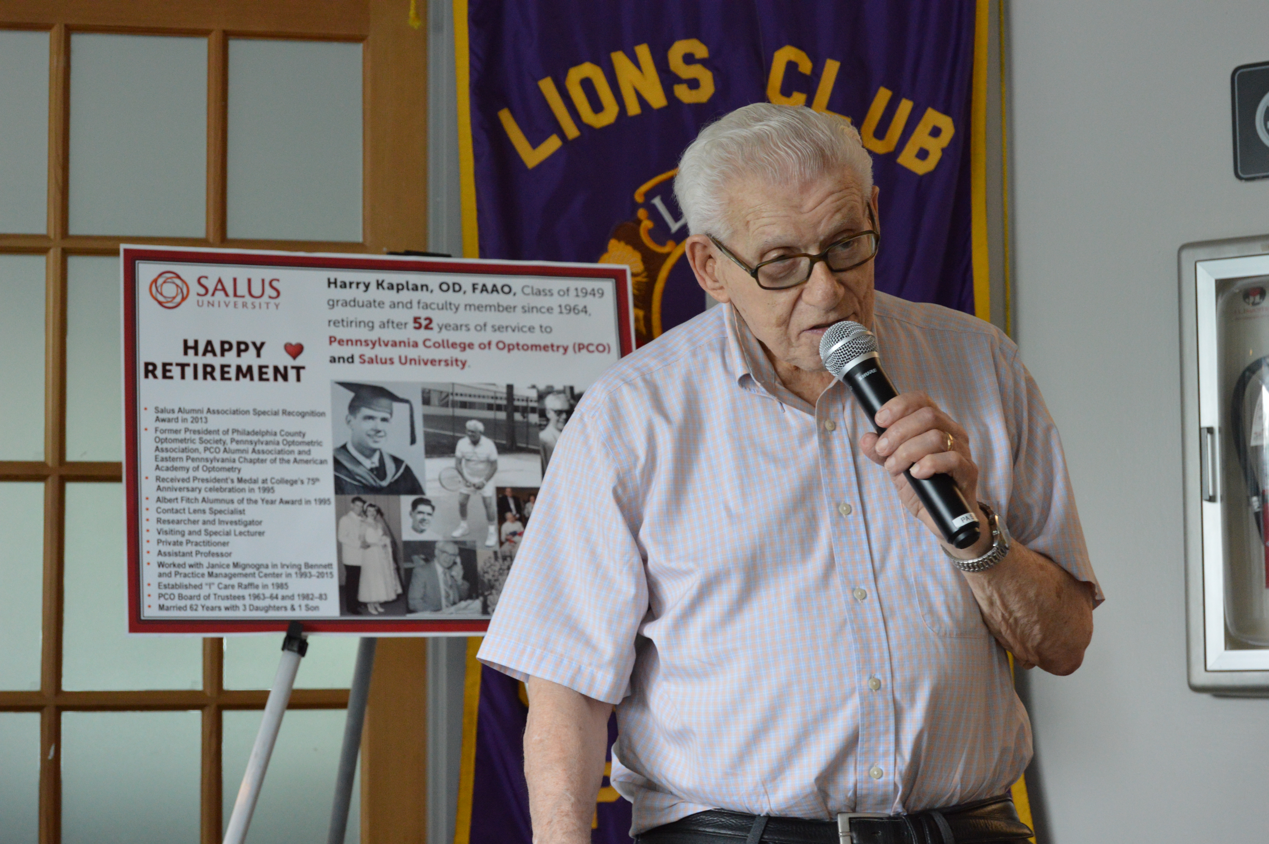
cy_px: 422
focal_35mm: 82
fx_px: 2906
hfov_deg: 24.6
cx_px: 634
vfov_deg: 16.5
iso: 1600
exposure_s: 1/60
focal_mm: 55
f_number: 5.6
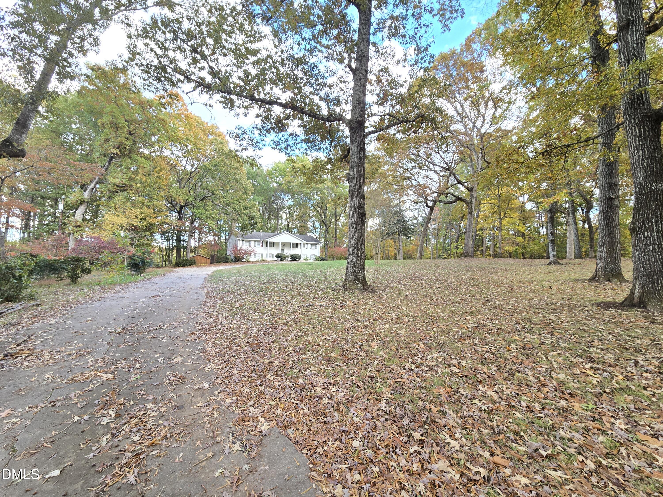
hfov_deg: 106.2
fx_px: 249
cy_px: 248
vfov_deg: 89.9
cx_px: 332
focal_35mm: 13
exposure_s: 1/60
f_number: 2.2
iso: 50
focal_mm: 2.2
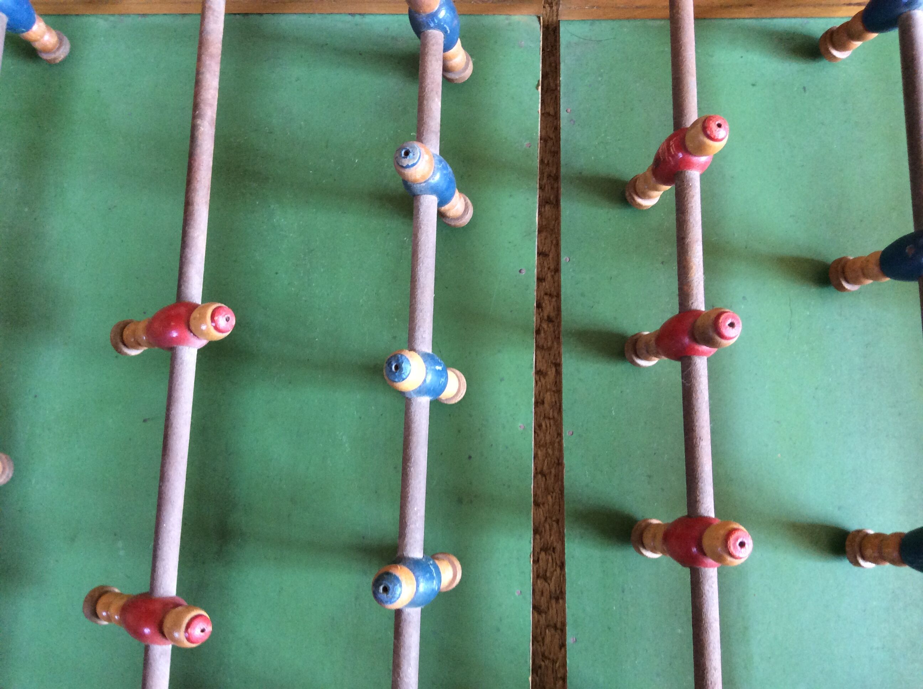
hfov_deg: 56.9
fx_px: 852
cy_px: 344
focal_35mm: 32
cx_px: 462
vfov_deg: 44.1
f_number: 2.4
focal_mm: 3.3
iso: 125
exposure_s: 1/25
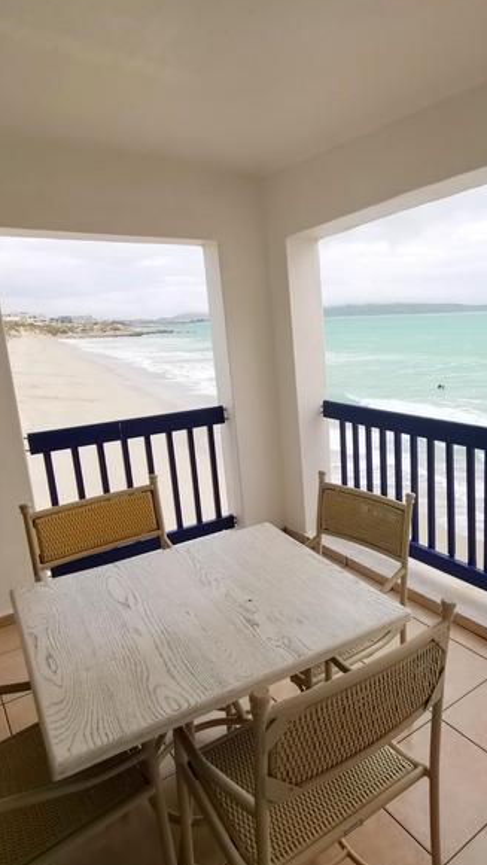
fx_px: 551
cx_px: 380
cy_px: 429
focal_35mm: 24
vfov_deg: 76.3
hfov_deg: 45.6
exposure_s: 1/378
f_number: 2.2
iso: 50
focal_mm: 2.35
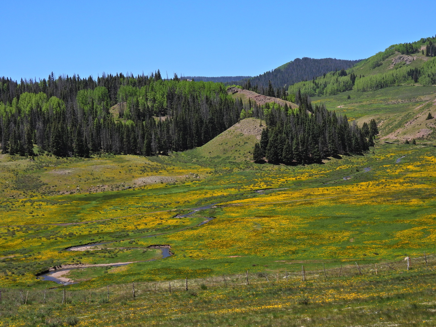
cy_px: 164
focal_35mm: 70
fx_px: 882
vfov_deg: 21.0
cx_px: 218
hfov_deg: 27.8
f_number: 3.5
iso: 100
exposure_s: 1/1600
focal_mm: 12.5
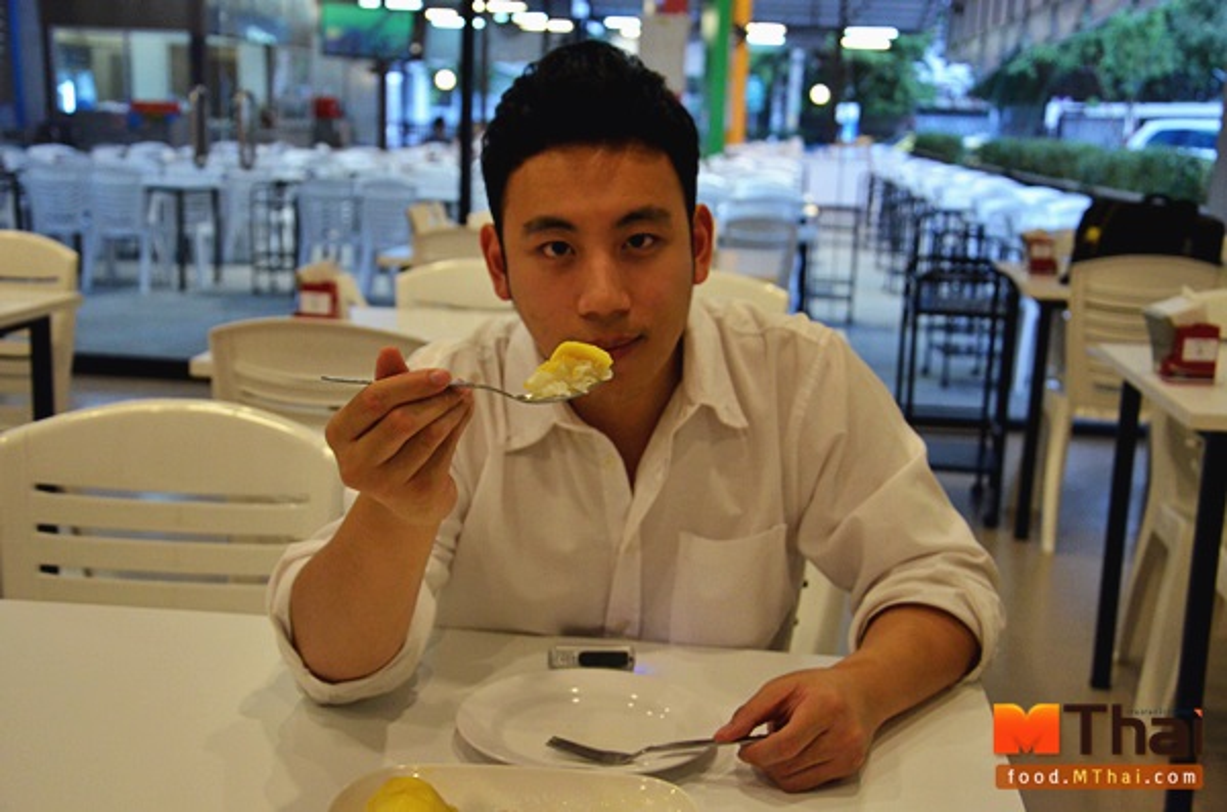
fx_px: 1530
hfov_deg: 43.7
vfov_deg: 29.7
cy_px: 406
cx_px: 614
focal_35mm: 45
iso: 2500
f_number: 4.5
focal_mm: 30
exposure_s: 1/200
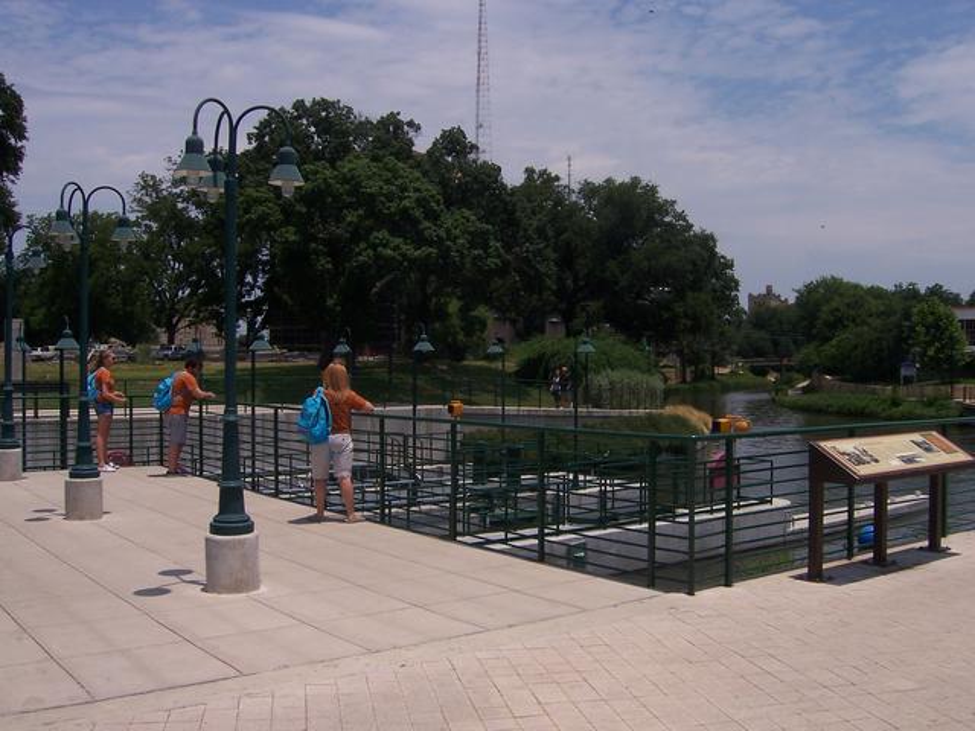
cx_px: 488
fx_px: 1014
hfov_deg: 51.4
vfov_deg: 39.7
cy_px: 366
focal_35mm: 36
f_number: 4.8
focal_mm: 6
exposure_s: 1/1000
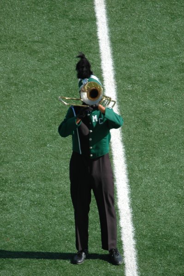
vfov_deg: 3.4
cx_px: 92
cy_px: 138
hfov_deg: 2.3
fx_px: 4608
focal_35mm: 600
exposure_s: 1/640
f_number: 5.6
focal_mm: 400
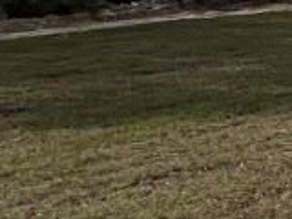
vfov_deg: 17.1
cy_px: -35
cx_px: 745
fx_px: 700
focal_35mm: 83
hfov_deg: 13.9
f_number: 1.8
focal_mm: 1.57
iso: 32
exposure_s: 1/2370
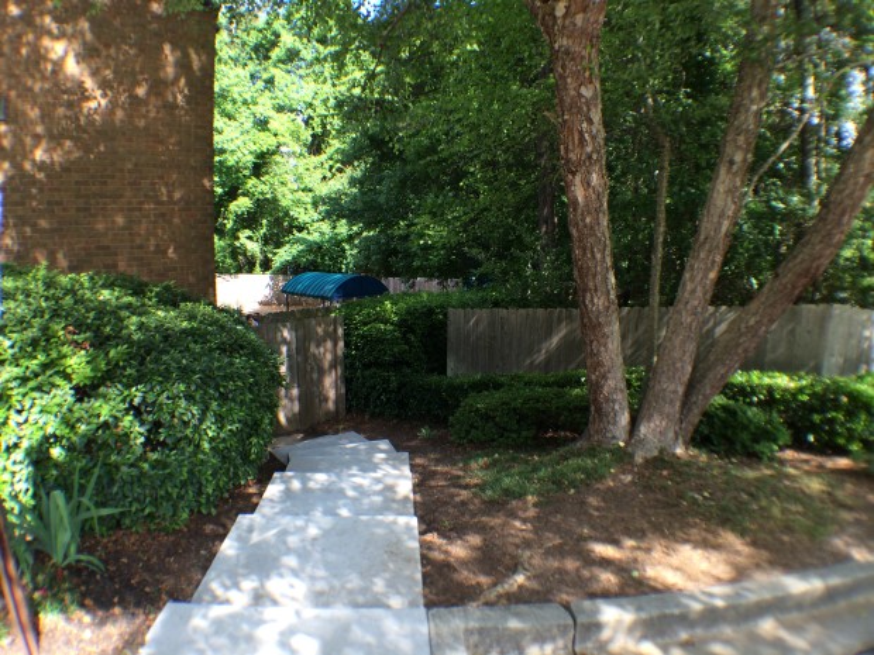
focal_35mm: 29
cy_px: 328
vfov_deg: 48.2
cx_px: 437
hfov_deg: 61.7
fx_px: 732
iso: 32
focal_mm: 4.15
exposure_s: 1/227
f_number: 2.2
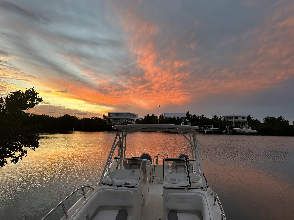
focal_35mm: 24
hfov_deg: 71.6
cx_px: 147
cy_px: 110
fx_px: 204
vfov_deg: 56.8
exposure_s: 1/121
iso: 64
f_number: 1.78
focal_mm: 6.86
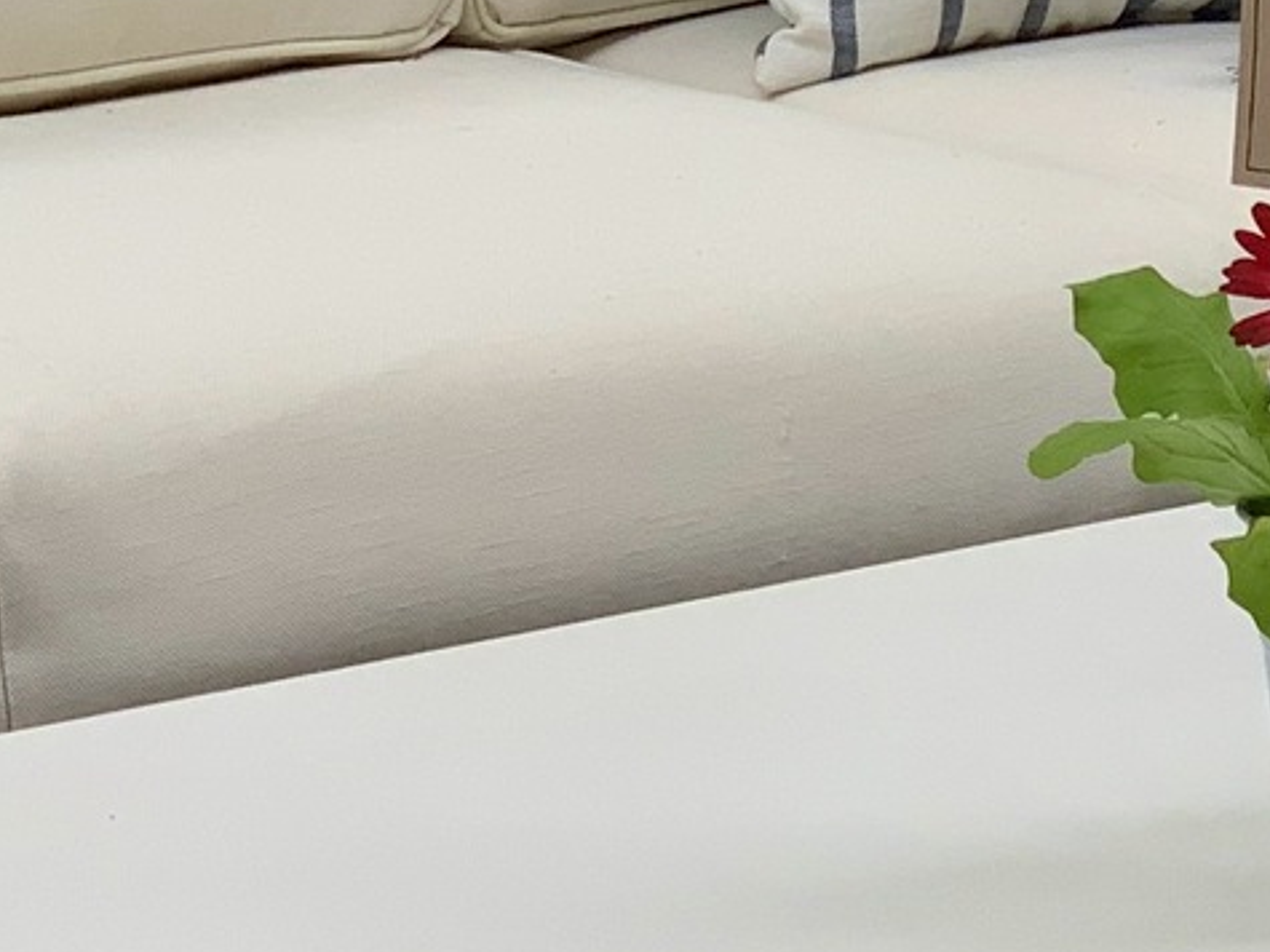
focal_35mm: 219
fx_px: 8033
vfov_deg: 6.8
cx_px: 1209
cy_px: 687
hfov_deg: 9.0
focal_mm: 6
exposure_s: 1/122
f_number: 2.4
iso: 40
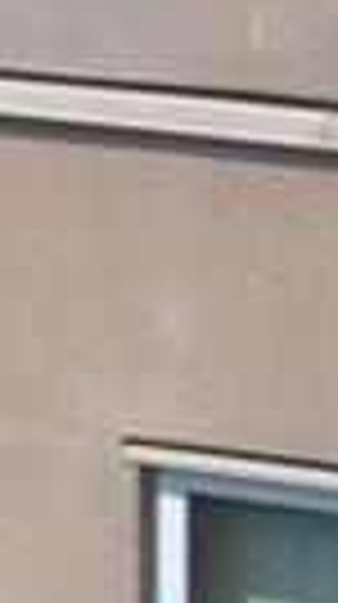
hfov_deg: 2.6
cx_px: -3249
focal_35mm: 338
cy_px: -540
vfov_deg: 6.2
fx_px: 5406
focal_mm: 18
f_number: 3.5
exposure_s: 1/1000
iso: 100
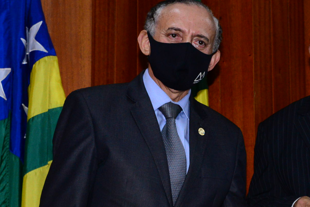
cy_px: 145
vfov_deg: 11.5
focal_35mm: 119
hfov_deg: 17.1
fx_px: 1025
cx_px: 230
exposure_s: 1/125
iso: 2500
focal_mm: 48
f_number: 5
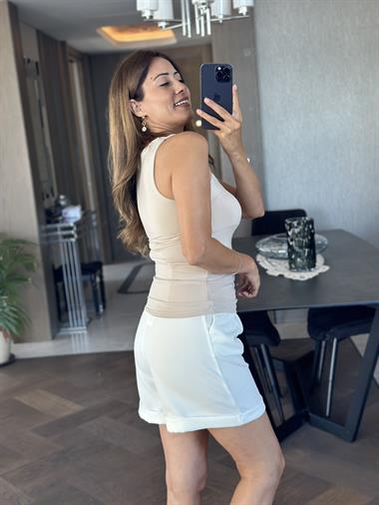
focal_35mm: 48
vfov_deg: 39.6
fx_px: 700
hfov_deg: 30.3
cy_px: 252
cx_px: 190
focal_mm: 6.86
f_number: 1.78
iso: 100
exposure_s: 1/100
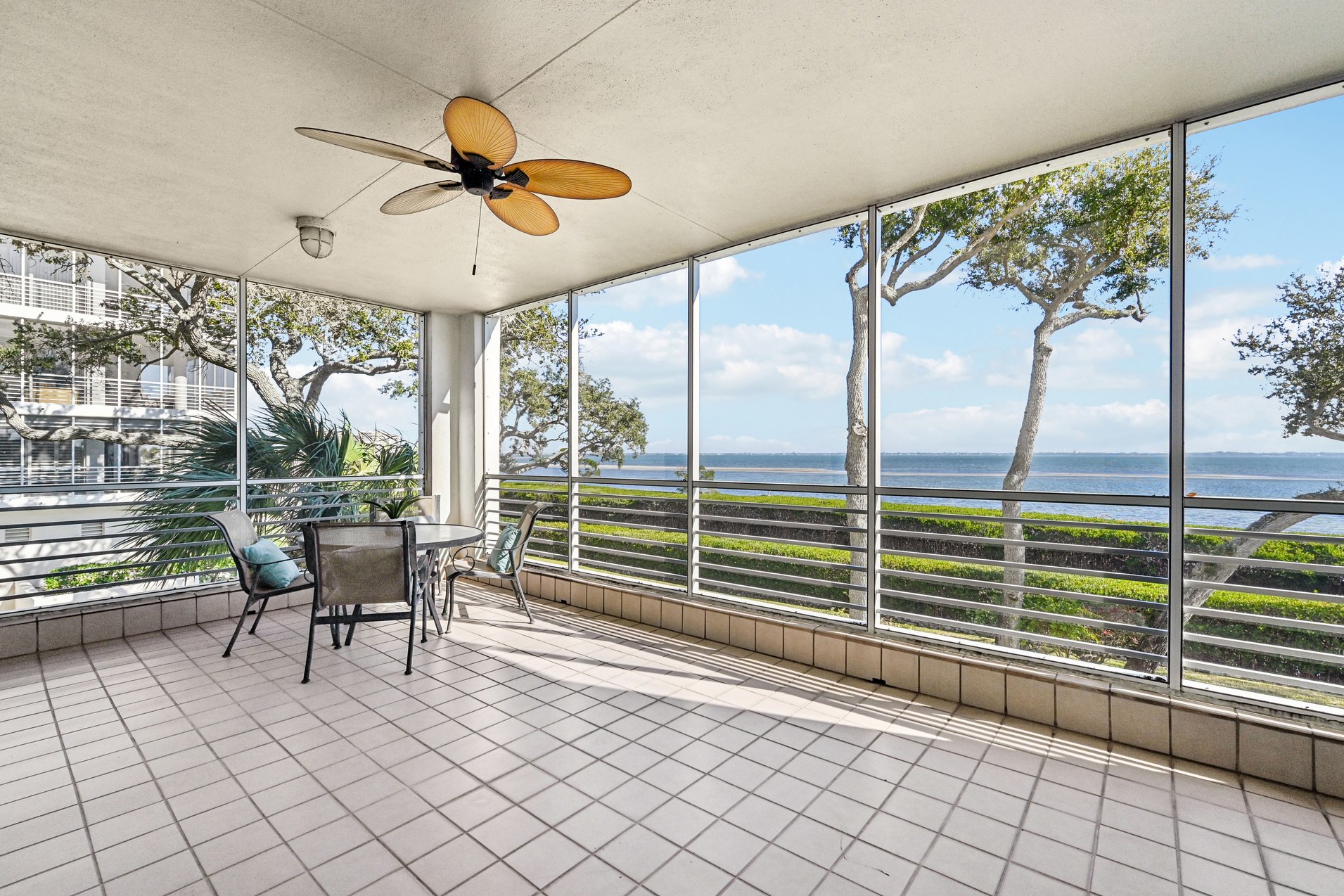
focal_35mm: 15
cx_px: 667
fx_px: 560
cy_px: 462
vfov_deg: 77.3
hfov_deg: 100.4
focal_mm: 14
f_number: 8
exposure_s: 1/640
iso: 400
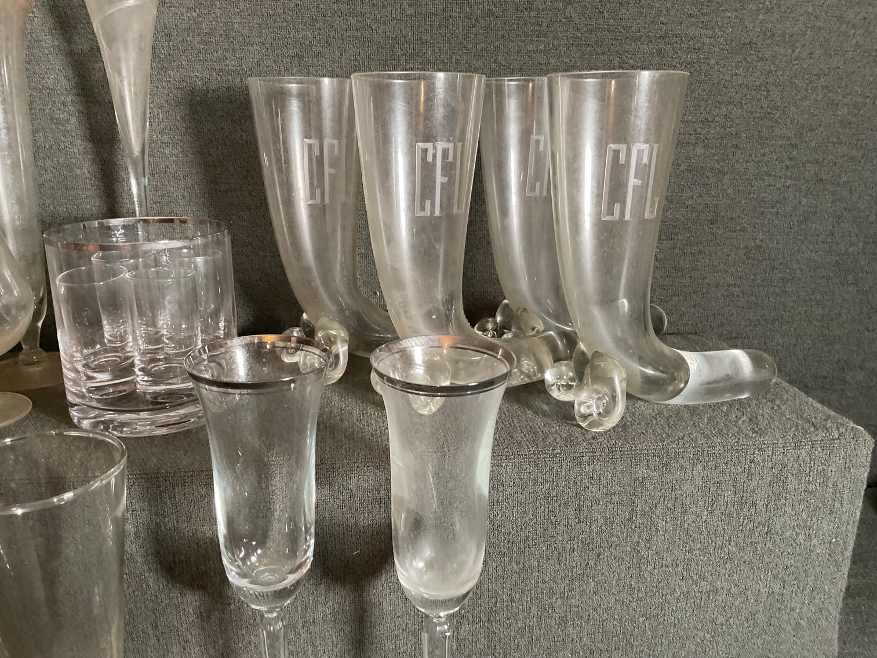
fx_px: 735
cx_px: 438
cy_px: 329
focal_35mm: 29
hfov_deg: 61.7
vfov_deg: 48.2
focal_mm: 3
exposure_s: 1/60
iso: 160
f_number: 1.8
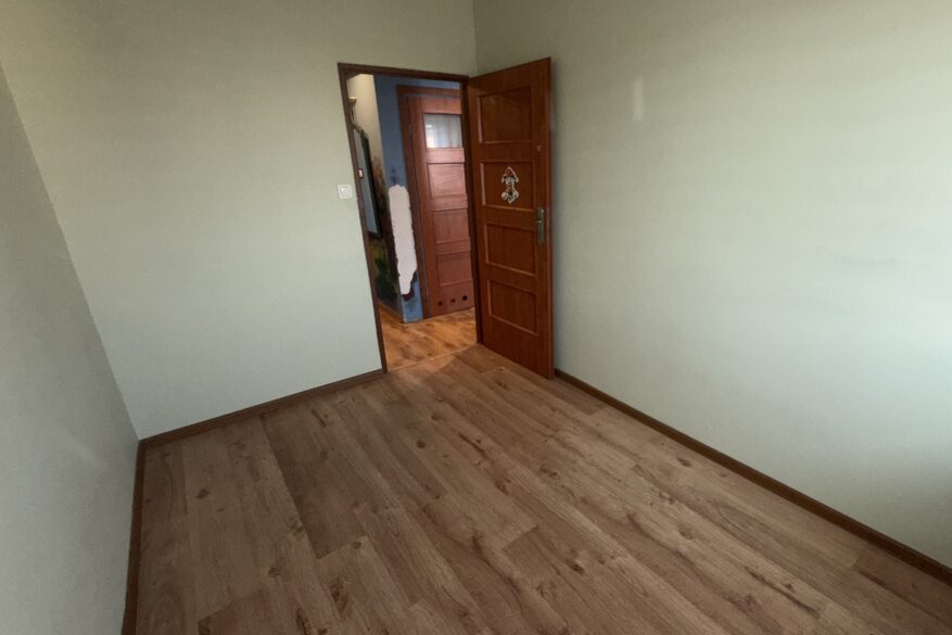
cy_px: 305
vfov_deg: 70.4
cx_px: 538
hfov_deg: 92.7
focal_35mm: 17
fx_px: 450
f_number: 2.2
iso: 100
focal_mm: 2.22
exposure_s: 1/50
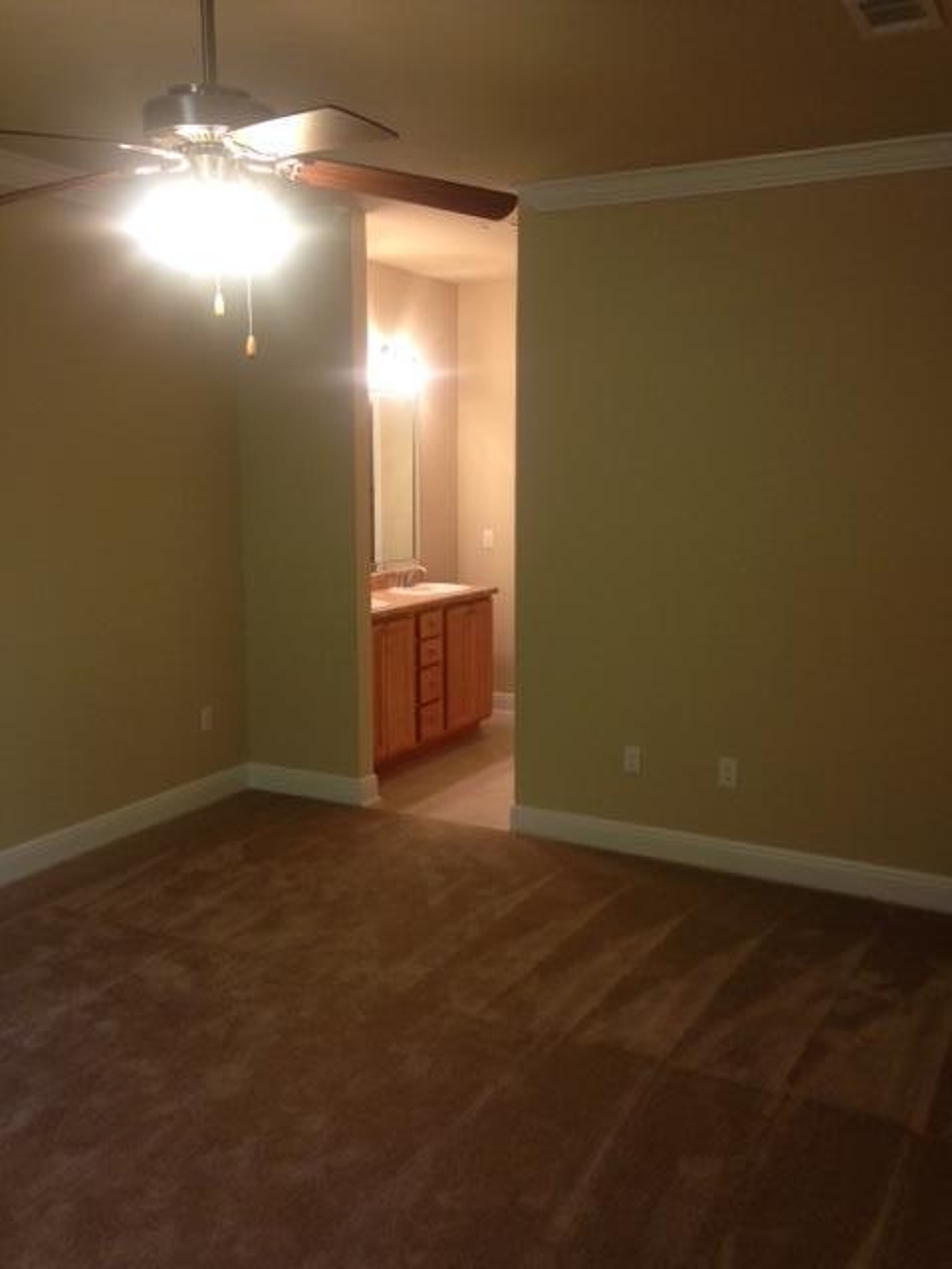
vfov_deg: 55.4
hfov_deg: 42.9
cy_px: 634
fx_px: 1210
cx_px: 476
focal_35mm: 33
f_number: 2.4
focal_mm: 4.12
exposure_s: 1/20
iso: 100
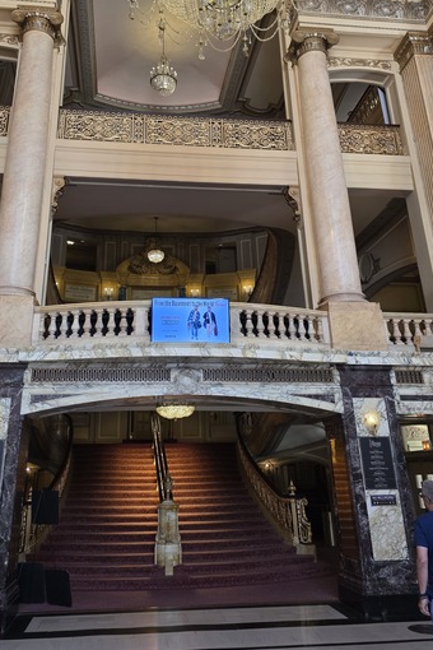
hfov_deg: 43.5
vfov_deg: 61.1
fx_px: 541
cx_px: 181
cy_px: 246
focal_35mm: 30
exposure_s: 1/120
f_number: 1.7
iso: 250
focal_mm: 6.3
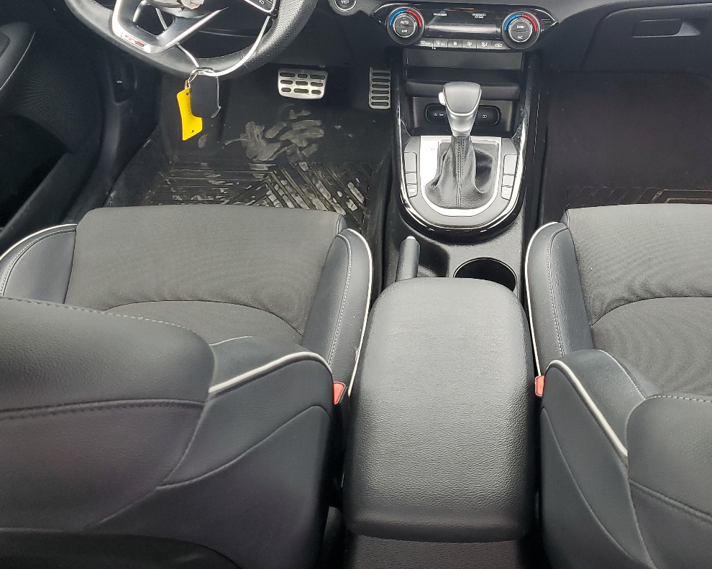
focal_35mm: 41
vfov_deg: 36.3
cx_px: 458
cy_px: 214
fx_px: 864
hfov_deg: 44.3
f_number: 1.5
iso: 62
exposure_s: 1/120
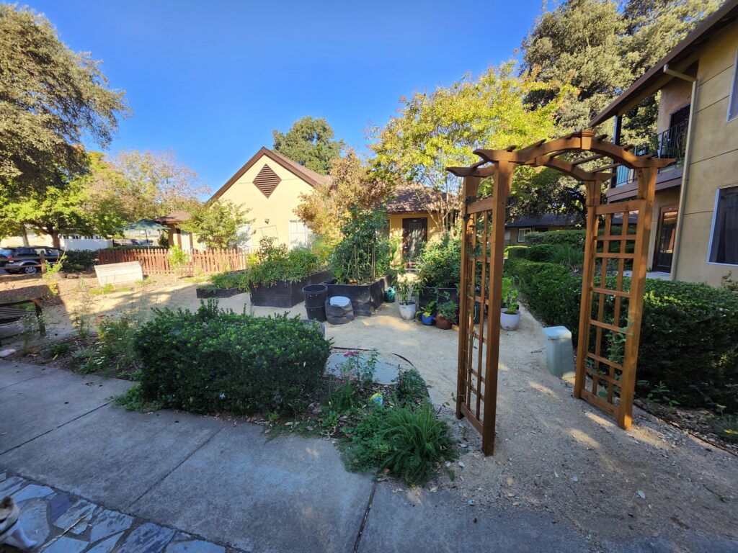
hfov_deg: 106.2
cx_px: 369
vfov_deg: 89.9
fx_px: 277
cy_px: 276
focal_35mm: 13
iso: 40
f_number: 2.2
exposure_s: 1/297
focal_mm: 1.74
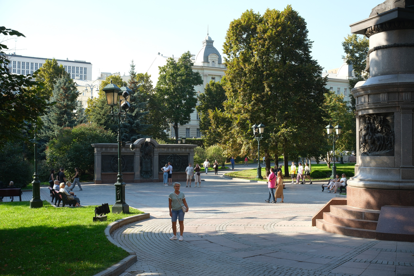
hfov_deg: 47.4
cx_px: 207
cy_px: 138
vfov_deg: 32.6
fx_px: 471
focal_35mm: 41
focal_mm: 27
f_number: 8
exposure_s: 1/85
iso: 160
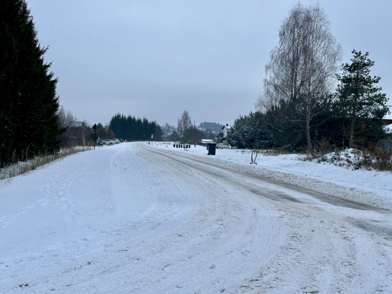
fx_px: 544
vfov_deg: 30.3
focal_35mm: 48
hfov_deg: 39.7
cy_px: 147
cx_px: 196
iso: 64
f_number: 1.78
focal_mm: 6.86
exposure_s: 1/2070
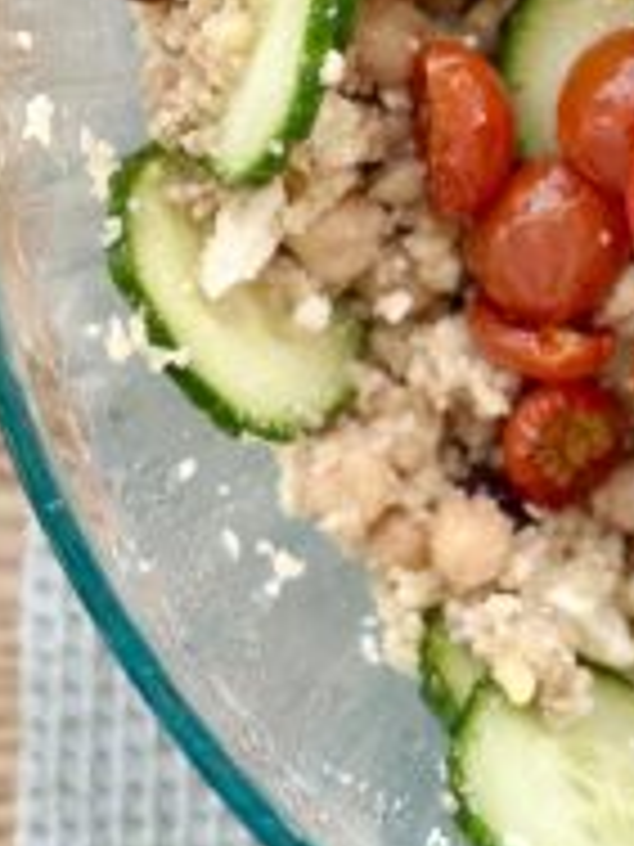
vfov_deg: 15.2
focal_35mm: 128
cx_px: 609
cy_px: 40
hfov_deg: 11.5
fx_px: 3126
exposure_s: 1/100
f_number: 1.78
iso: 125
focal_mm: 6.86
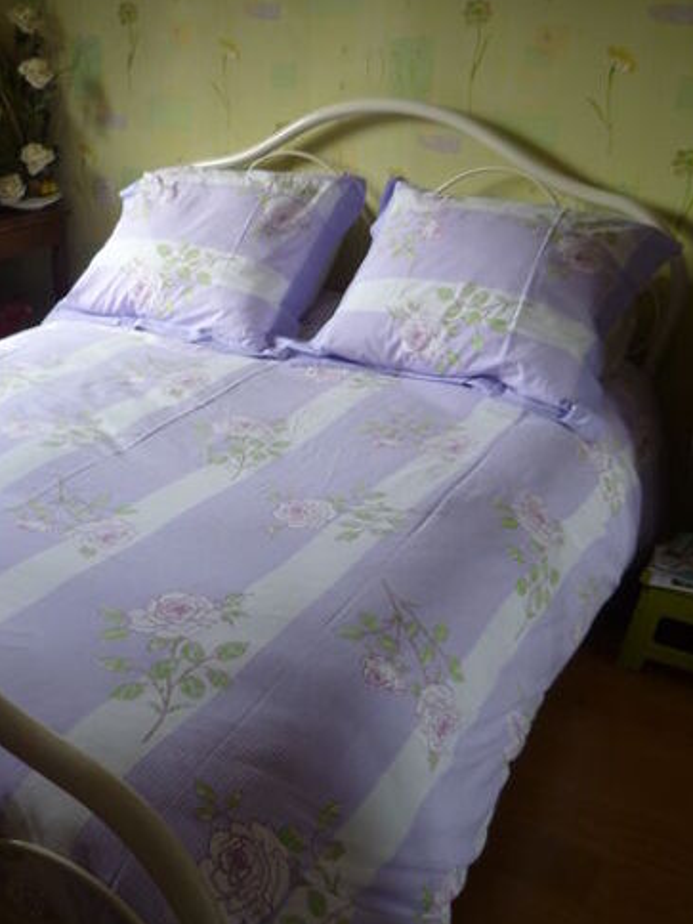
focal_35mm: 37
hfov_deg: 38.3
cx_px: 242
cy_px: 441
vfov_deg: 50.1
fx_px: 988
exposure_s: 1/80
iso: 80
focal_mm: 5
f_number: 2.8
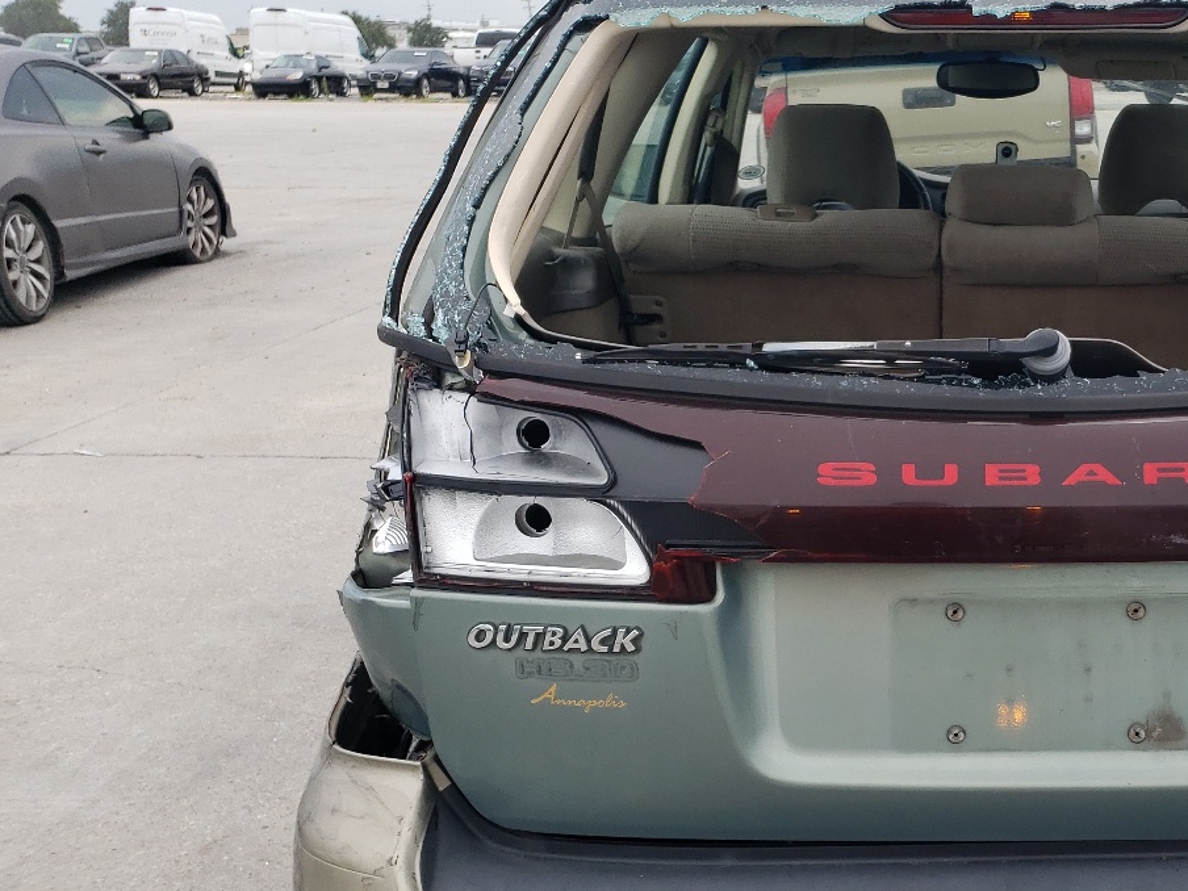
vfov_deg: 31.4
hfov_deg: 38.8
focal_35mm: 46
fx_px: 1579
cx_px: 1029
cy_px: 540
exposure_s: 1/1667
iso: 50
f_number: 1.5
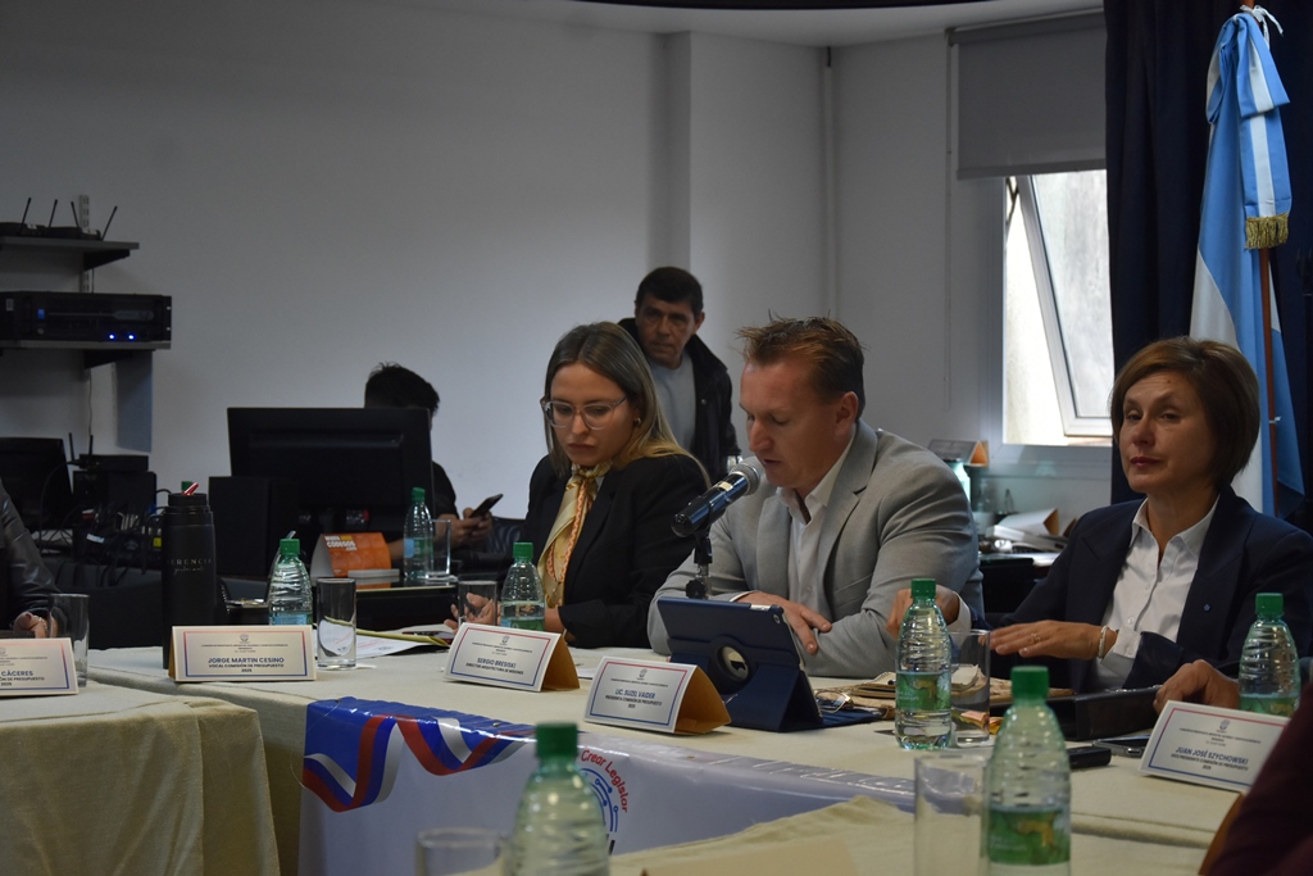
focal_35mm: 72
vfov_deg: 18.9
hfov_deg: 28.1
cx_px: 656
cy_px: 438
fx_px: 2626
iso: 800
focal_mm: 48
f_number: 4.8
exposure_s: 1/200
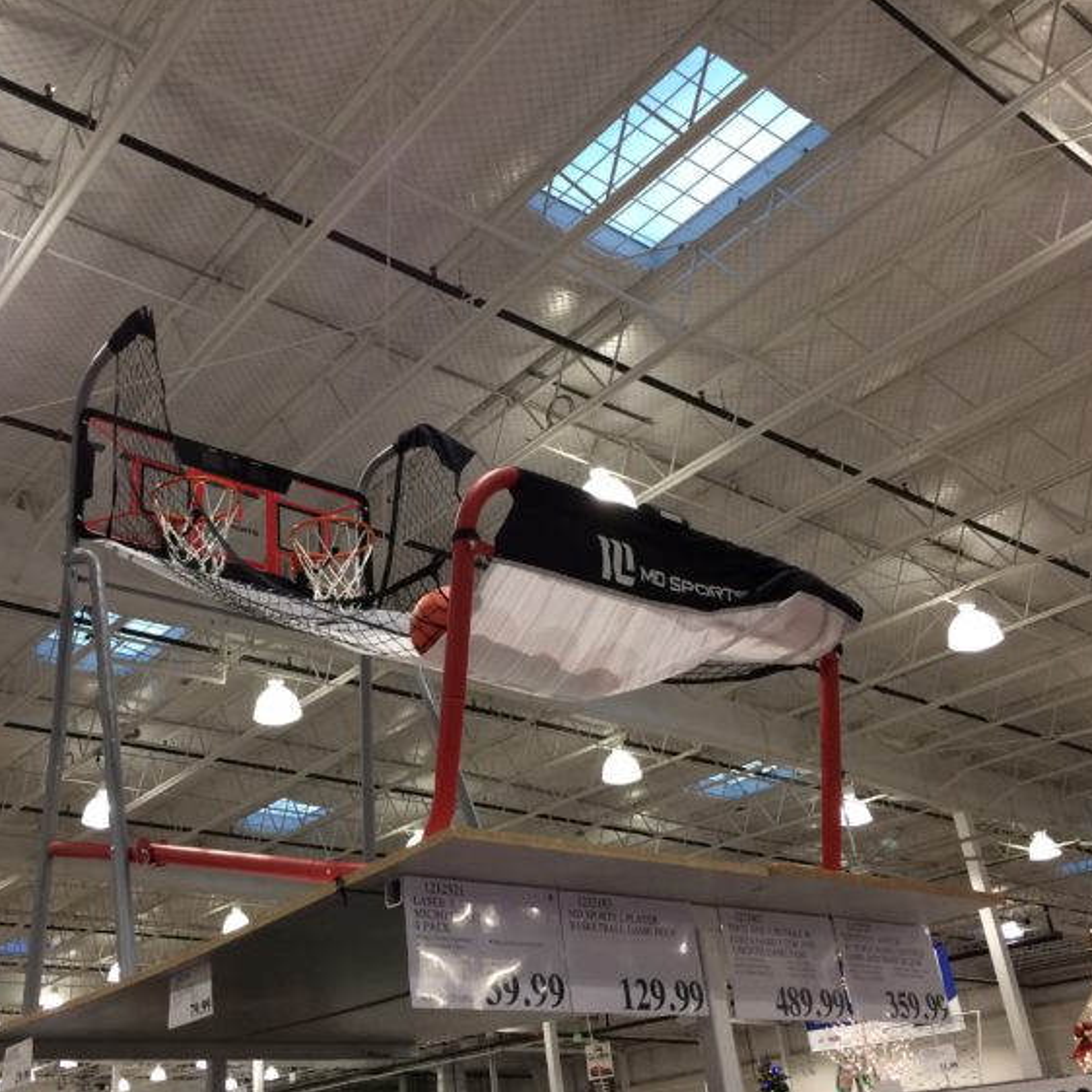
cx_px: 429
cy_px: 552
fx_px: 1249
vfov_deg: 47.2
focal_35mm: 35
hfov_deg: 46.9
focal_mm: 4.15
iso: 64
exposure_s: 1/30
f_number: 2.2
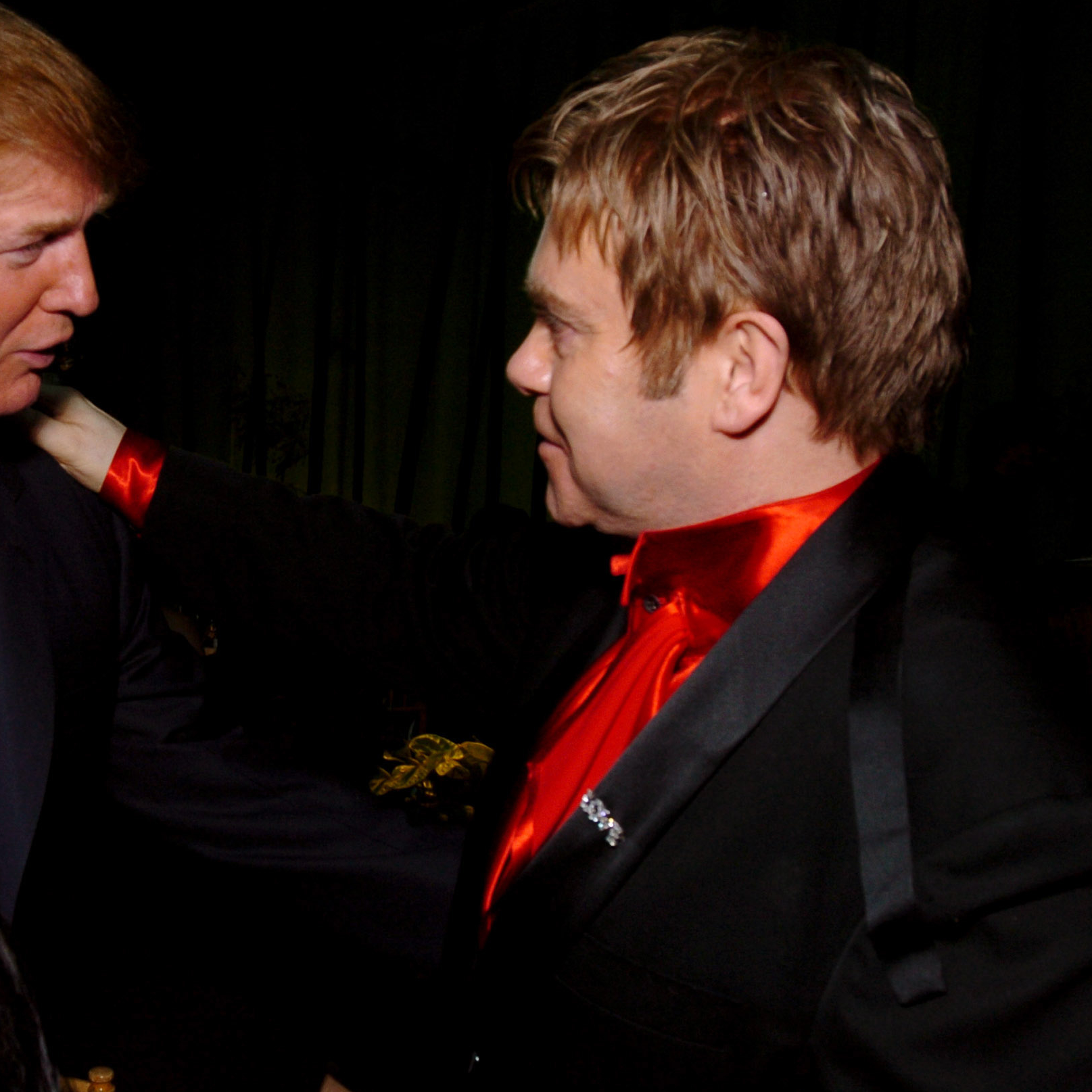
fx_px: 1856
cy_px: 560
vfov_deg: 32.8
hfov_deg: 31.9
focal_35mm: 52
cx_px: 212
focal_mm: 22
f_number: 5.6
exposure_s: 1/60
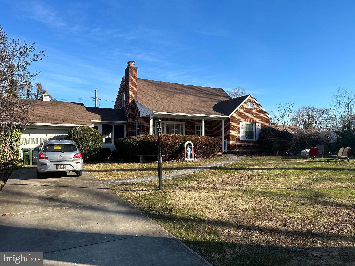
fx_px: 267
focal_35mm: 26
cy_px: 133
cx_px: 178
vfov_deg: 53.1
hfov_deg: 67.3
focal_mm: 5.7
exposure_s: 1/2457
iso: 50
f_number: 1.5
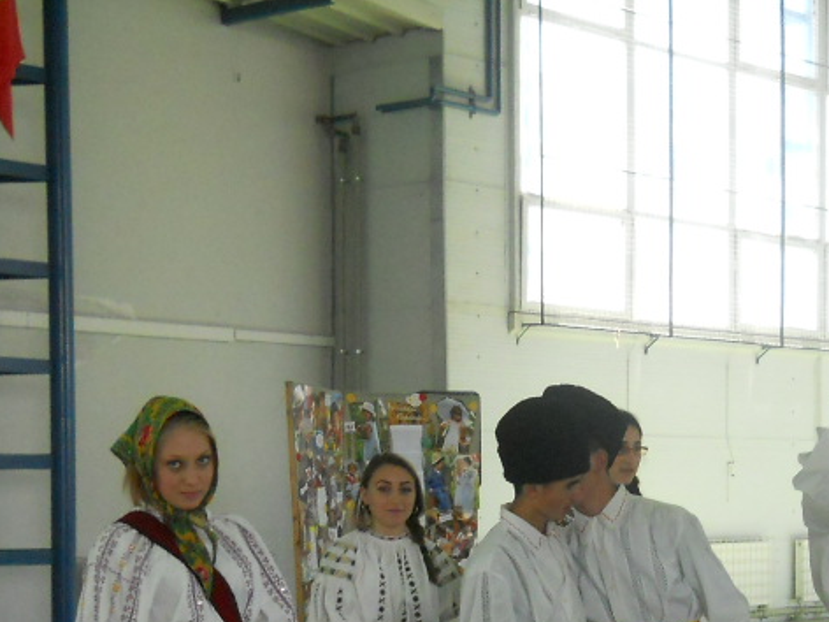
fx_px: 2131
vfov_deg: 16.1
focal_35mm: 89
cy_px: 673
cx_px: 560
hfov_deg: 21.9
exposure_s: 1/160
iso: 400
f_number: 3.1
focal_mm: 6.72
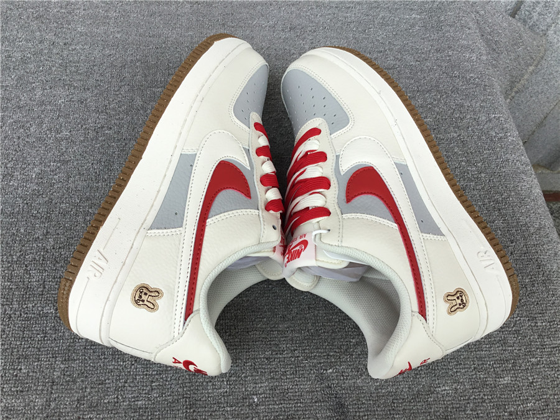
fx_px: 502
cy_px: 210
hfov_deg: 58.4
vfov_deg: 45.4
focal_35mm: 31
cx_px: 280
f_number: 2.4
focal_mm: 3.3
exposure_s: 1/420
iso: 25
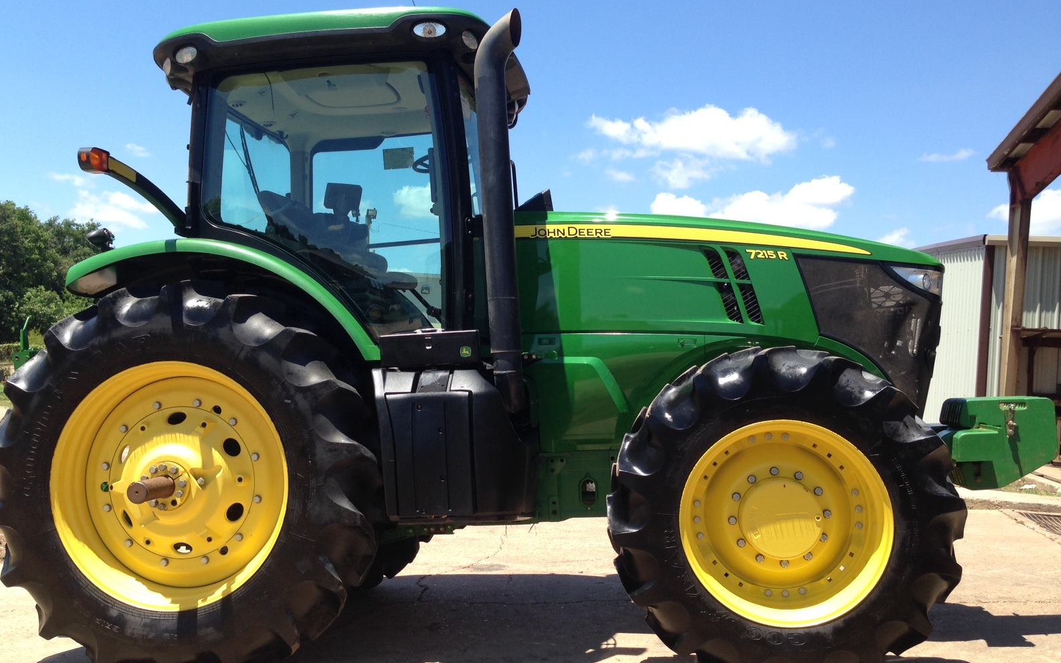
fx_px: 1041
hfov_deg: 54.0
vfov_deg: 35.3
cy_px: 354
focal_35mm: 36
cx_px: 519
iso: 50
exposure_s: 1/797
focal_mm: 4.12
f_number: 2.4
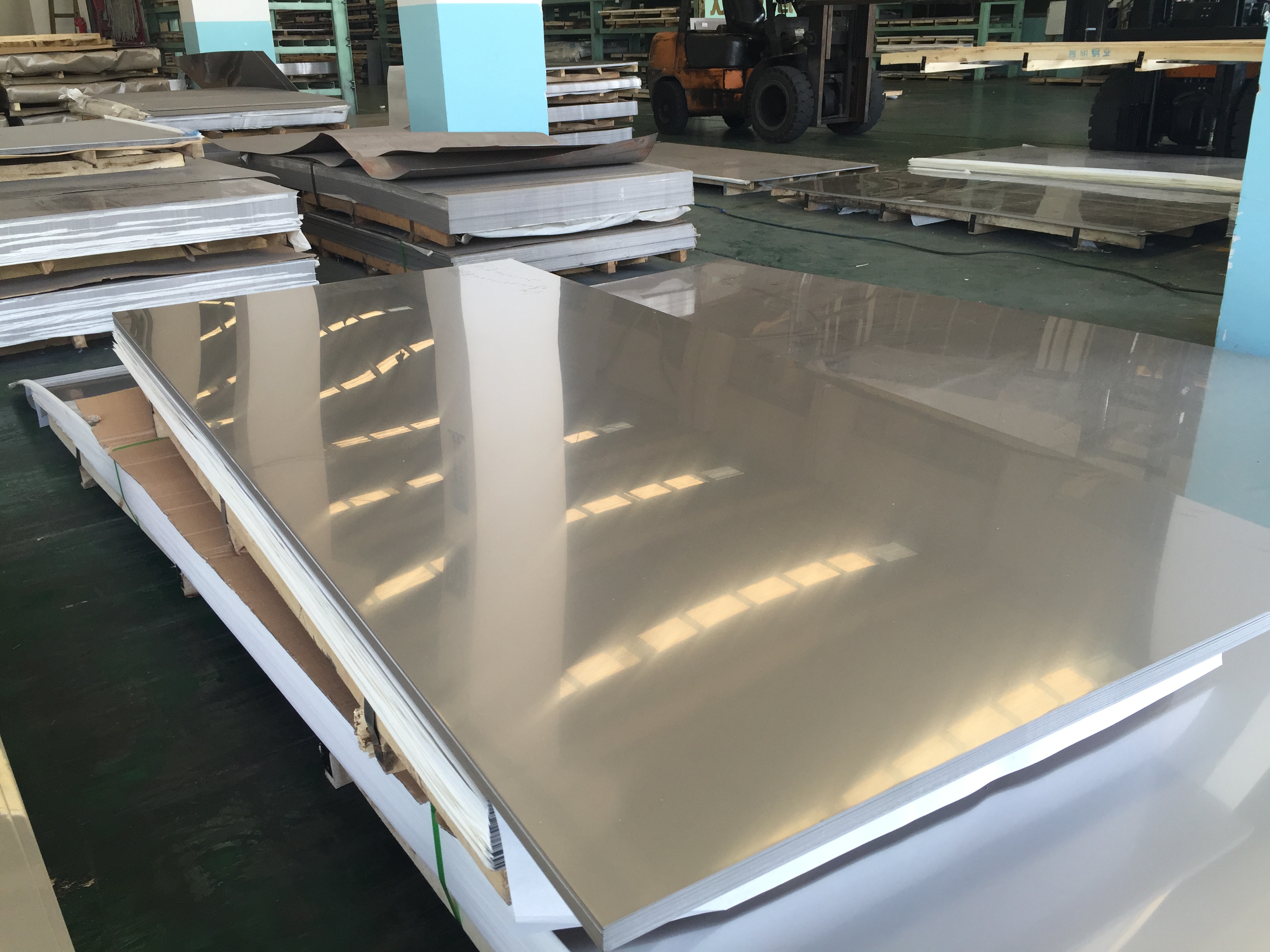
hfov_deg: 61.7
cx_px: 635
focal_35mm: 29
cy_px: 476
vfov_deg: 48.2
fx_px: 1064
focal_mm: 4.15
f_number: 2.2
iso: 50
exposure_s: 1/100
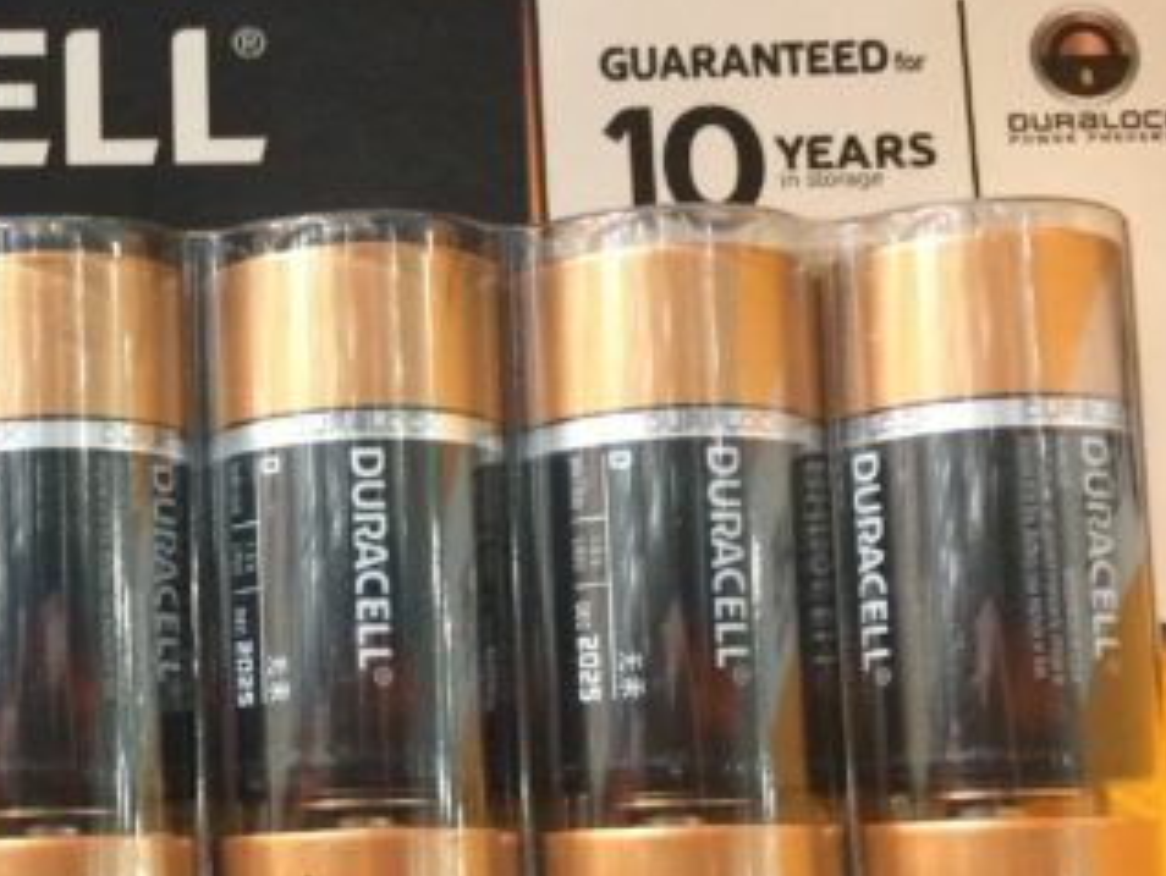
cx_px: 66
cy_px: 682
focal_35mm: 70
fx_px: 2360
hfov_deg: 26.6
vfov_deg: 20.8
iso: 250
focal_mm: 4.15
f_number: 2.2
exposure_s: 1/20
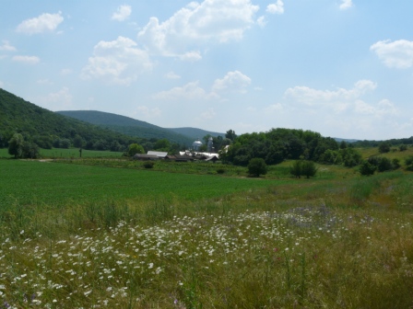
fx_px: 418
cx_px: 206
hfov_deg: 52.6
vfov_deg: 40.7
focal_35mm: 35
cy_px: 154
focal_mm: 5.7
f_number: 7.1
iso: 100
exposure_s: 1/400
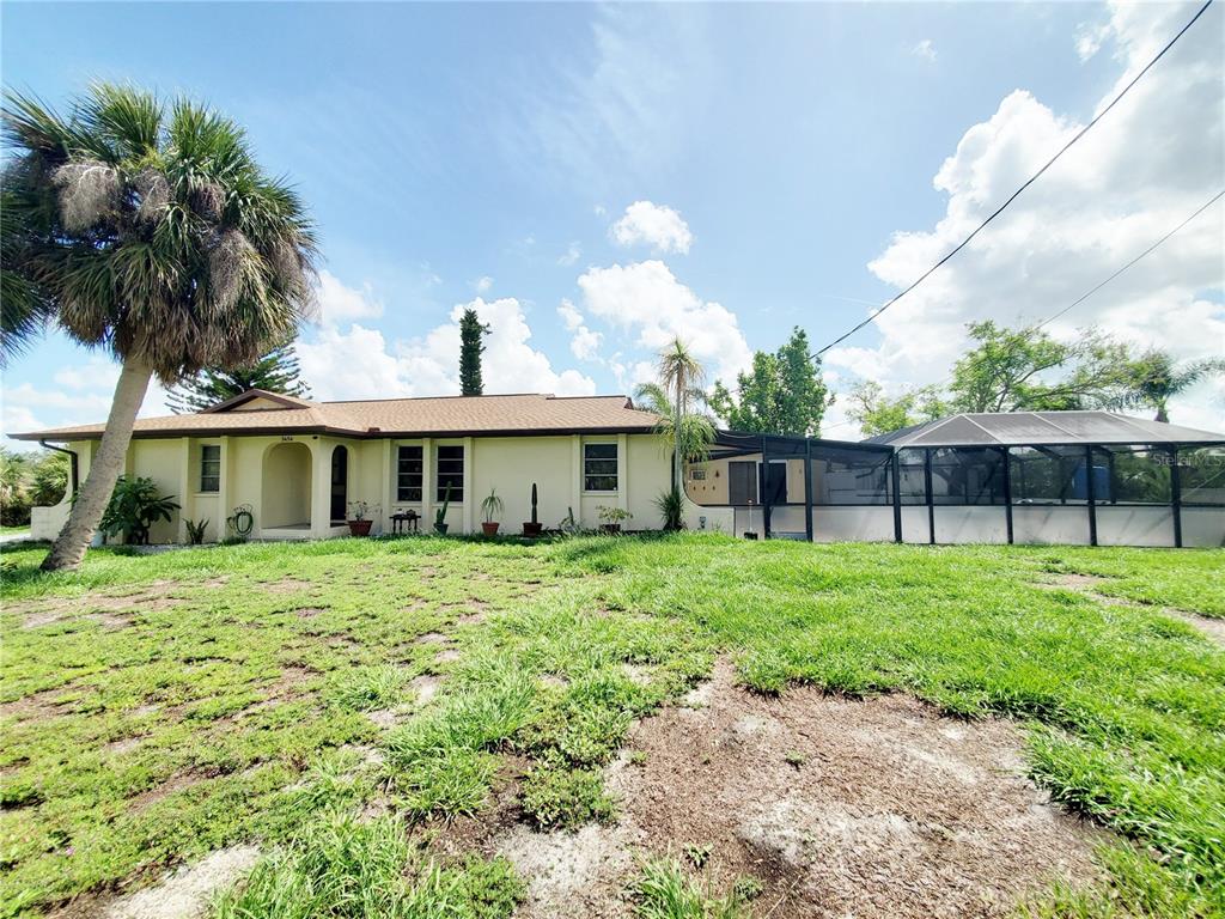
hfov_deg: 106.2
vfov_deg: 89.9
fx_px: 460
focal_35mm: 13
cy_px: 460
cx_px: 612
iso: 50
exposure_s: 1/1559
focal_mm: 1.8
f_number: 2.2
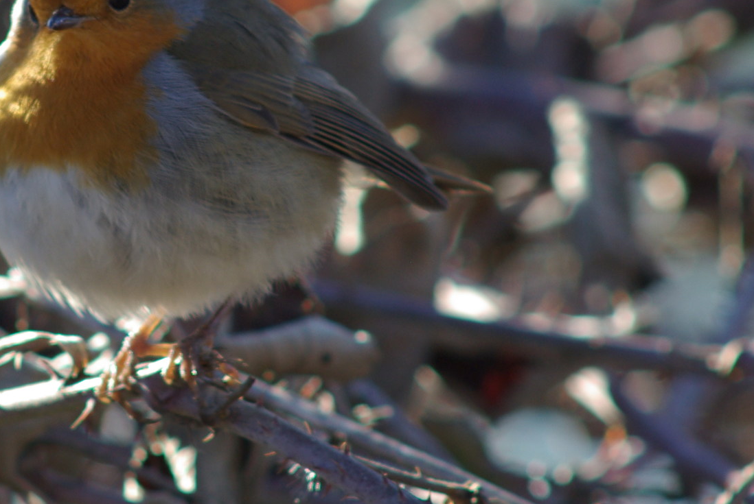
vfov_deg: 1.1
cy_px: 97
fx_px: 27491
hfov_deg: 1.6
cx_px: 84
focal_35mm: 1311
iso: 200
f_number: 8
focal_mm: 400
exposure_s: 1/90
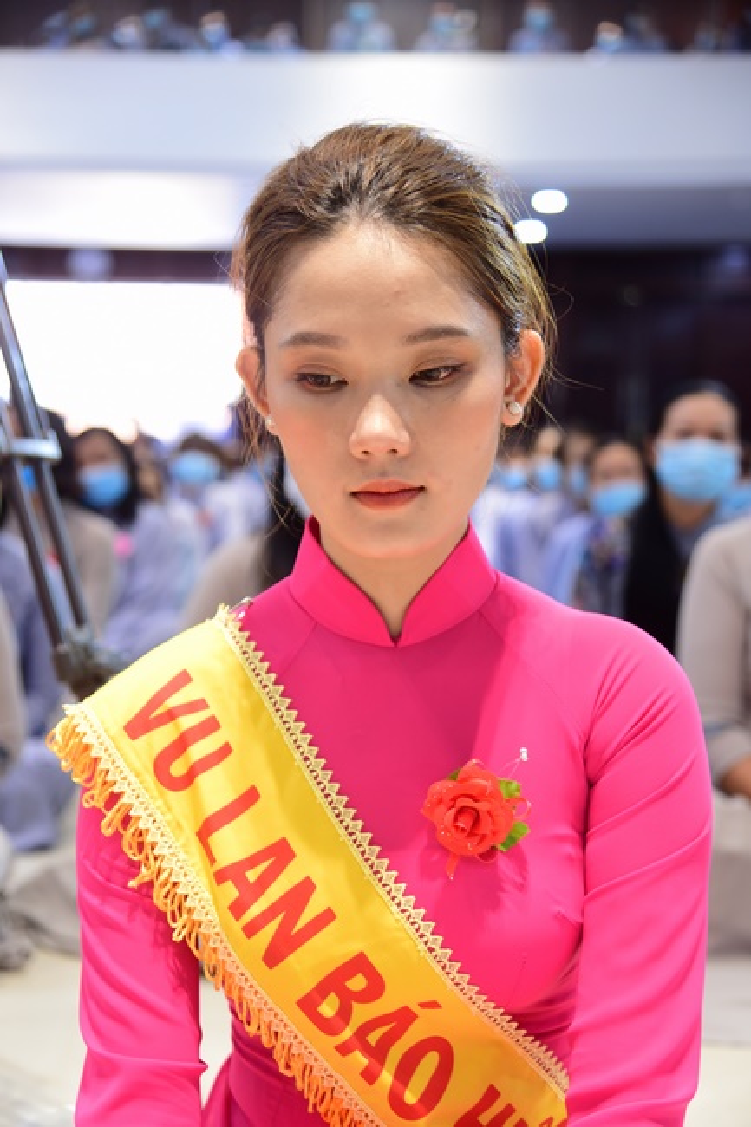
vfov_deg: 36.3
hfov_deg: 24.6
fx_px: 1722
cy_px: 564
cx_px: 376
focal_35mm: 55
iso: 1000
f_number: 4
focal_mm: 55
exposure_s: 1/60
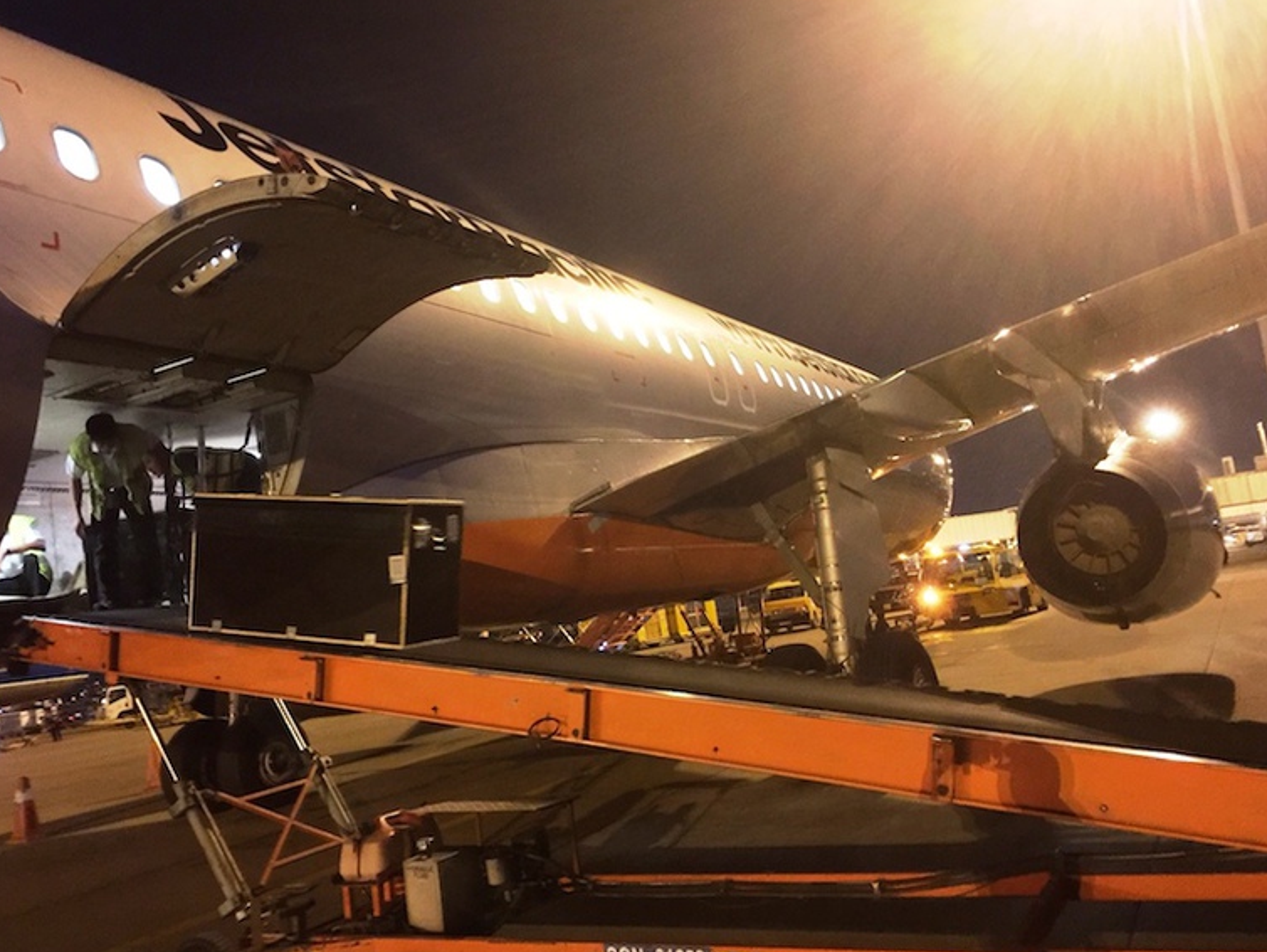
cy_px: 477
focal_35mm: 30
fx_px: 1098
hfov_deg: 59.9
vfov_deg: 46.8
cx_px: 635
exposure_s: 1/4
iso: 125
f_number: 2.2
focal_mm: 4.15
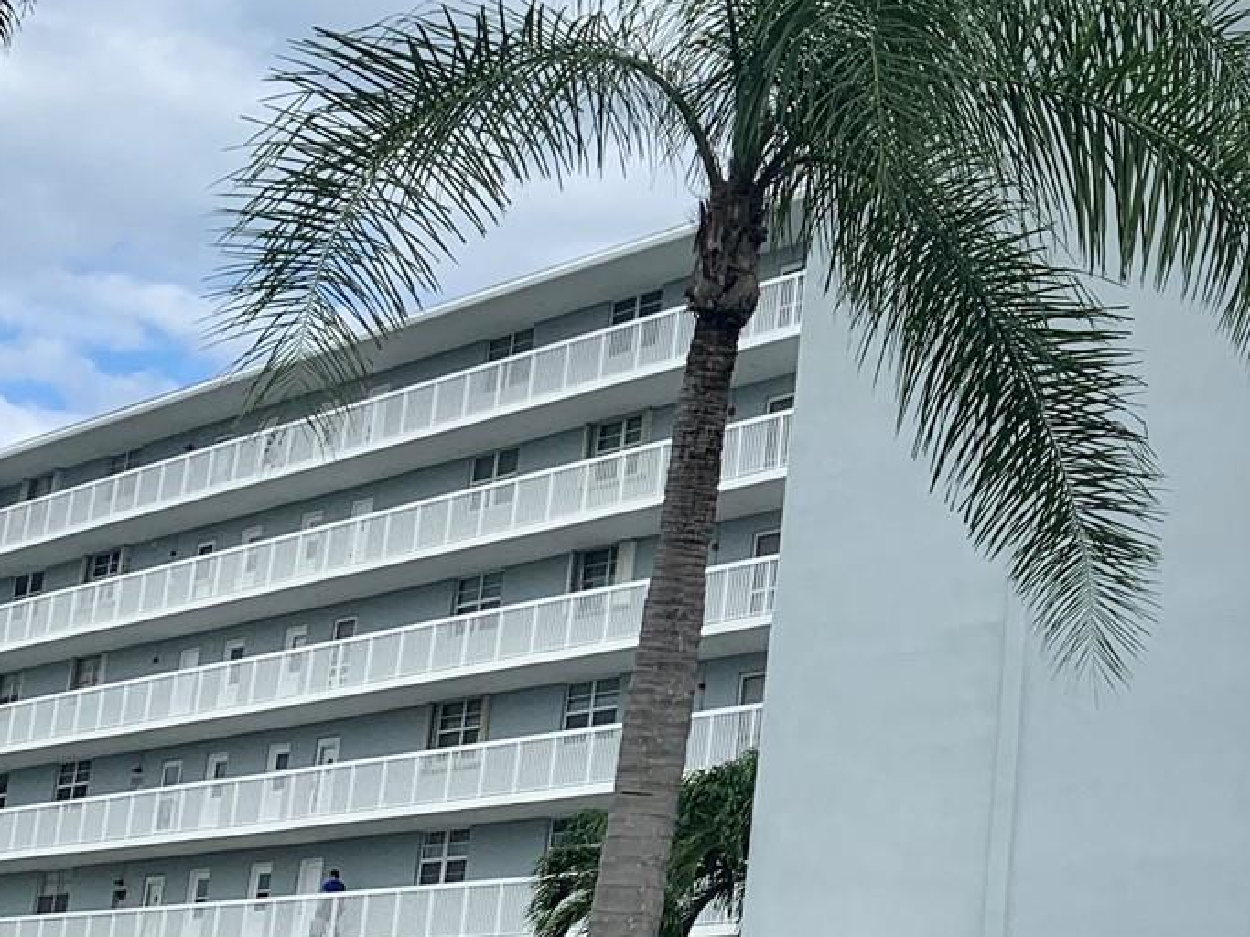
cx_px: 1193
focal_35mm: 78
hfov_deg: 24.1
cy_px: 315
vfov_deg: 18.8
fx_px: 2816
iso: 25
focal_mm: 4.25
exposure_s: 1/2611
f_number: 1.8
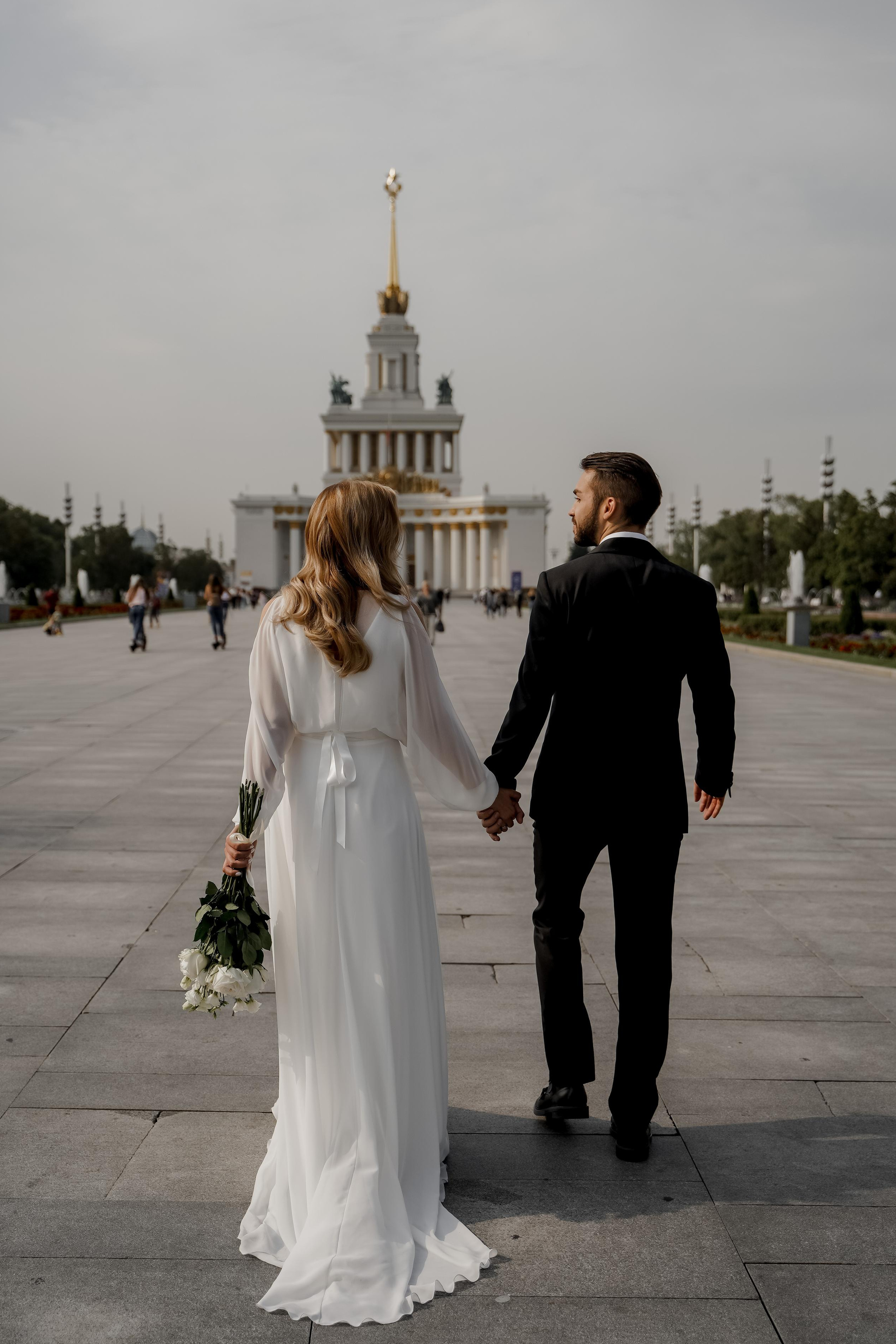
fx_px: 1493
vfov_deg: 48.5
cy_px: 674
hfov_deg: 33.4
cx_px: 426
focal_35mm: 40
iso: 100
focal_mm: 37
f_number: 2.8
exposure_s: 1/4000
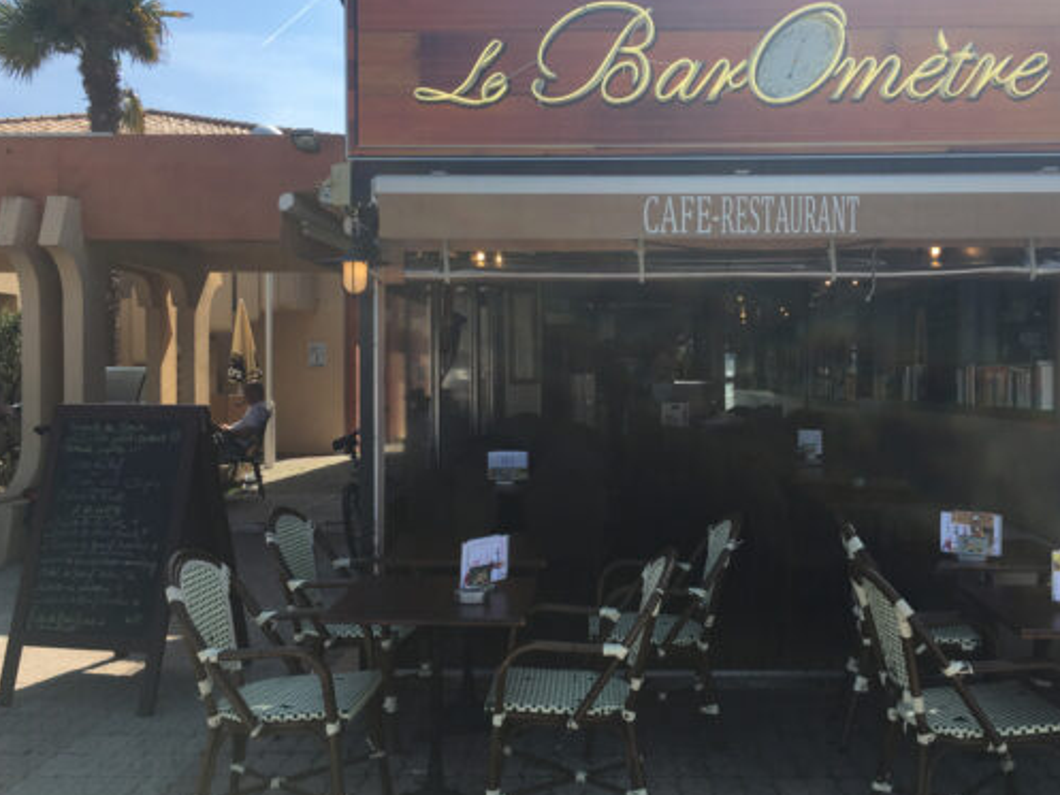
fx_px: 1072
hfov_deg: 52.5
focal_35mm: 35
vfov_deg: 40.7
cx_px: 595
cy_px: 386
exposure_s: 1/1282
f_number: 2.2
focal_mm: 4.15
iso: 25
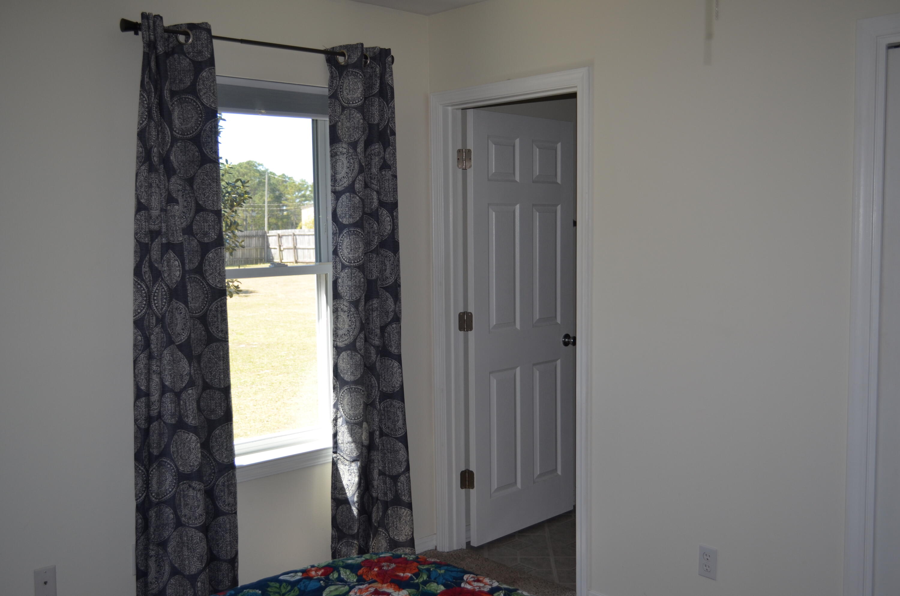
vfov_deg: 36.7
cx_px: 450
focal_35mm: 36
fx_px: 898
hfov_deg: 53.2
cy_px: 298
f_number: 4
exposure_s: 1/125
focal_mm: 24
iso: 200
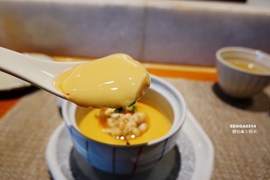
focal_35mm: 24
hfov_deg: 73.8
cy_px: 90
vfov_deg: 53.1
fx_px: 180
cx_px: 135
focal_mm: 9
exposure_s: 1/30
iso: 200
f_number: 2.8
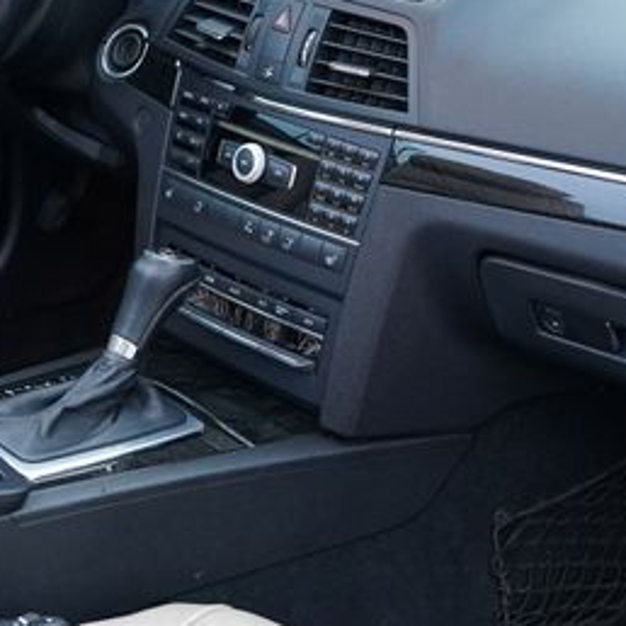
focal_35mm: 81
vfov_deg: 21.4
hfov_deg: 21.1
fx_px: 1657
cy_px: 351
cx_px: 119
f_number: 2.8
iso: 3200
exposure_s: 1/160
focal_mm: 24
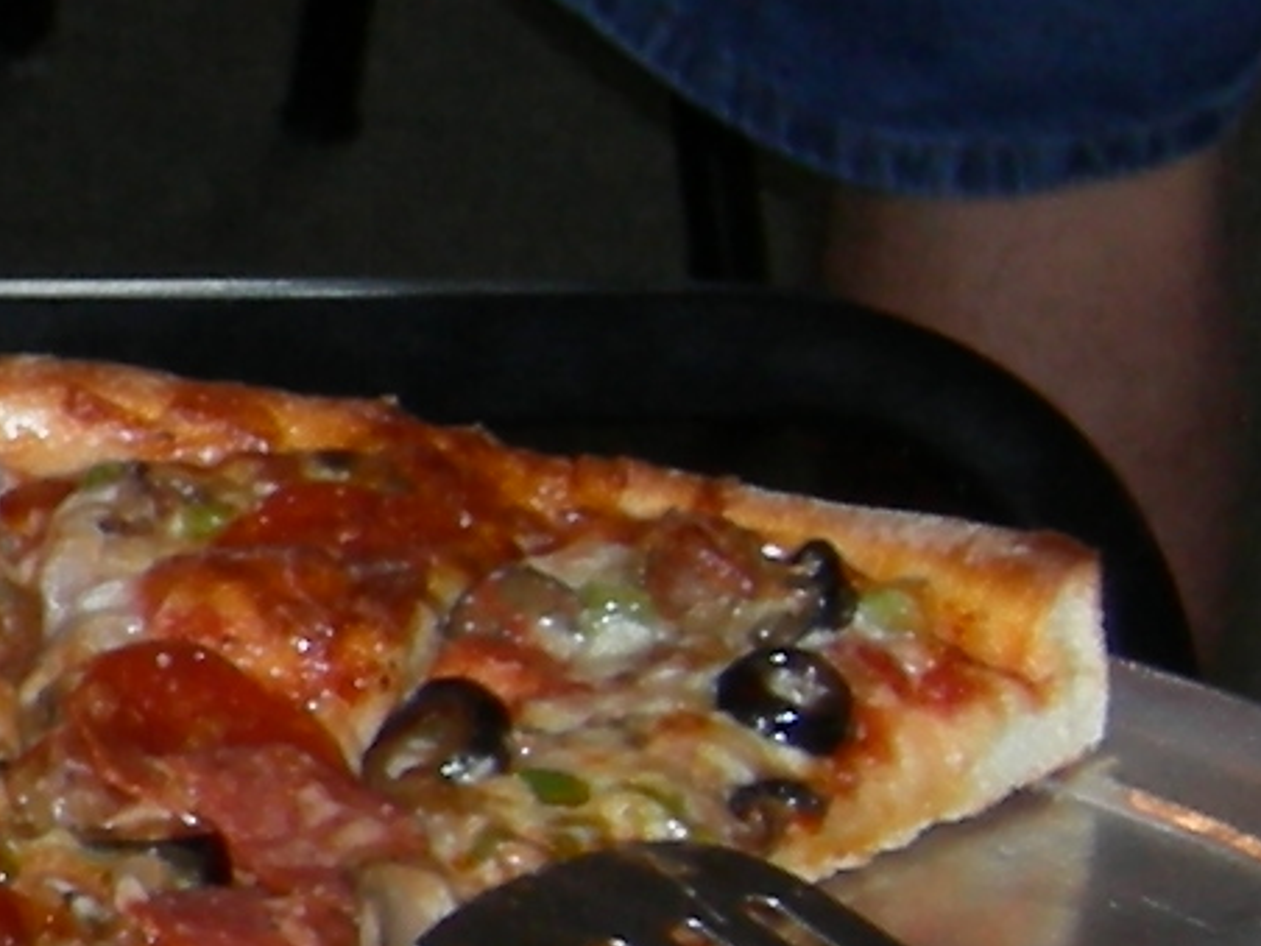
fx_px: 11912
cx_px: -1808
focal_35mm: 327
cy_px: 569
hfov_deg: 5.8
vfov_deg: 4.5
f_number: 3.3
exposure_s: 1/60.1
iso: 64
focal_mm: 11.9
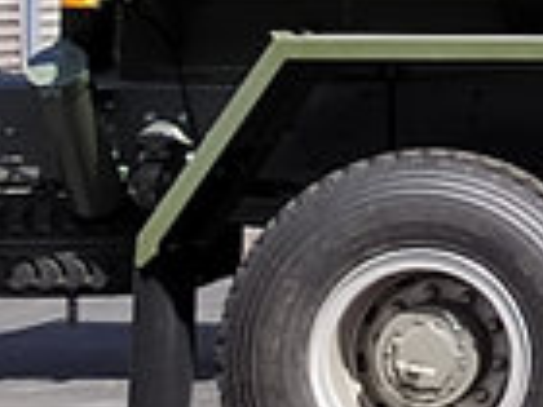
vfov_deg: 5.6
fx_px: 4110
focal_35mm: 262
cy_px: -85
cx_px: 1175
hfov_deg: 7.2
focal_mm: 5.52
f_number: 1.9
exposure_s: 1/2000
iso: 394
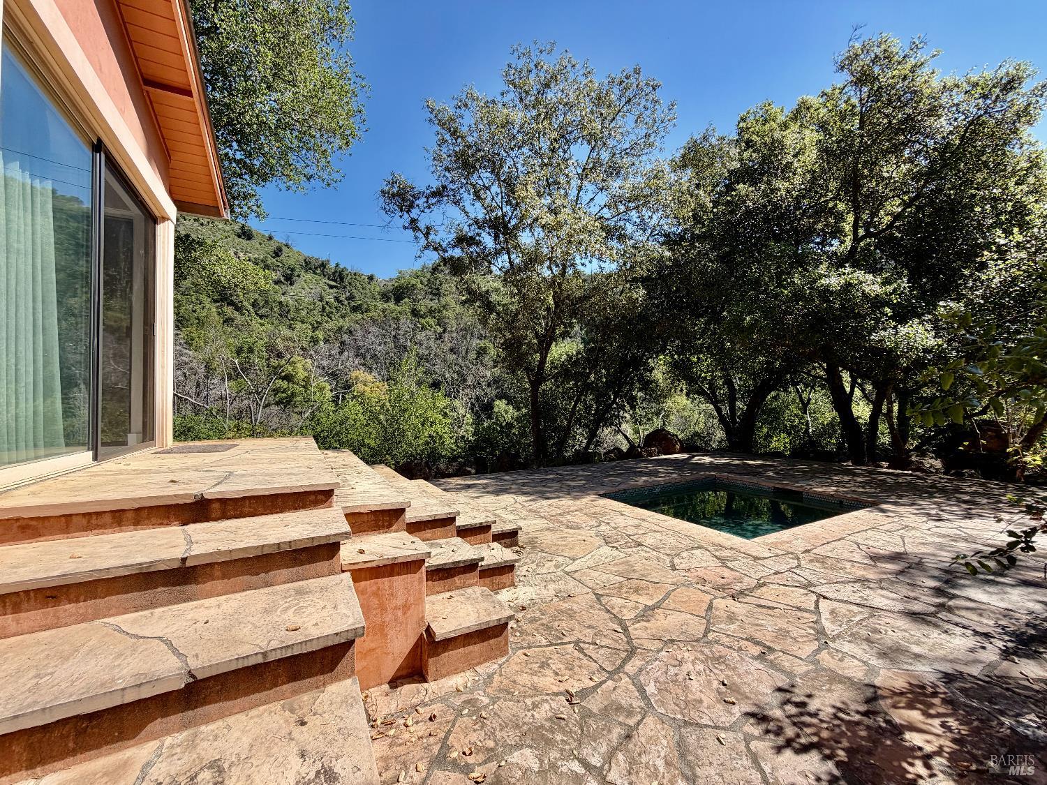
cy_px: 392
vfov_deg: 85.7
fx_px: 423
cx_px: 524
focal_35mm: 14
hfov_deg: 102.1
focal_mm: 2.22
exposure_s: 1/770
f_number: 2.2
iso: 25
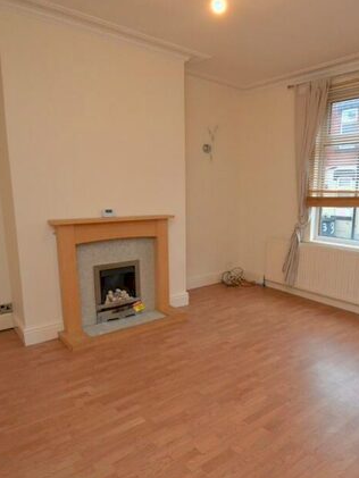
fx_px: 332
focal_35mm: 24
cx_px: 234
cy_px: 245
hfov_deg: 55.8
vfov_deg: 71.6
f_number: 10
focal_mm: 10
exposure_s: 1/60
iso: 3200
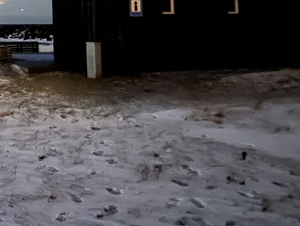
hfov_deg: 21.9
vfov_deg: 18.0
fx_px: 685
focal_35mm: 79
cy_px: -18
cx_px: -106
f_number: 1.6
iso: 2000
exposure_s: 1/2
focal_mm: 5.1
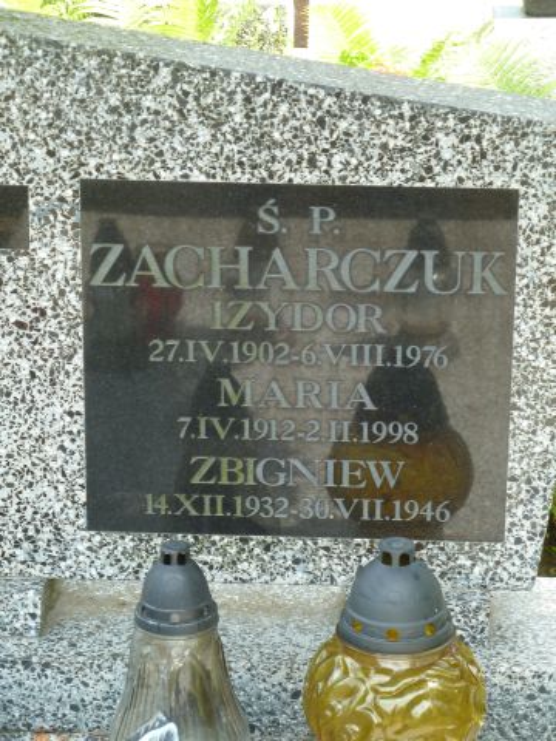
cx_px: 278
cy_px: 370
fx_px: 2548
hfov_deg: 12.5
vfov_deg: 16.6
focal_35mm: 119
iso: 80
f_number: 4.4
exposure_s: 1/50
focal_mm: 19.5
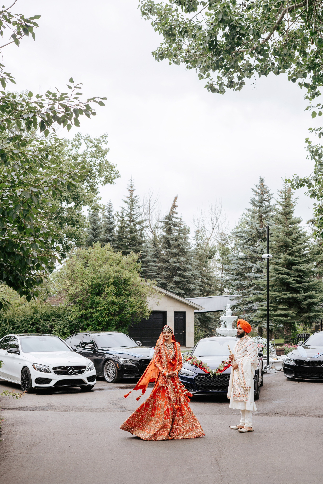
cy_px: 242
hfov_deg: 27.0
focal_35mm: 50
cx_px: 162
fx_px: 673
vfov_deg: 39.6
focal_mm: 50
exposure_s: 1/800
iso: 100
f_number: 4
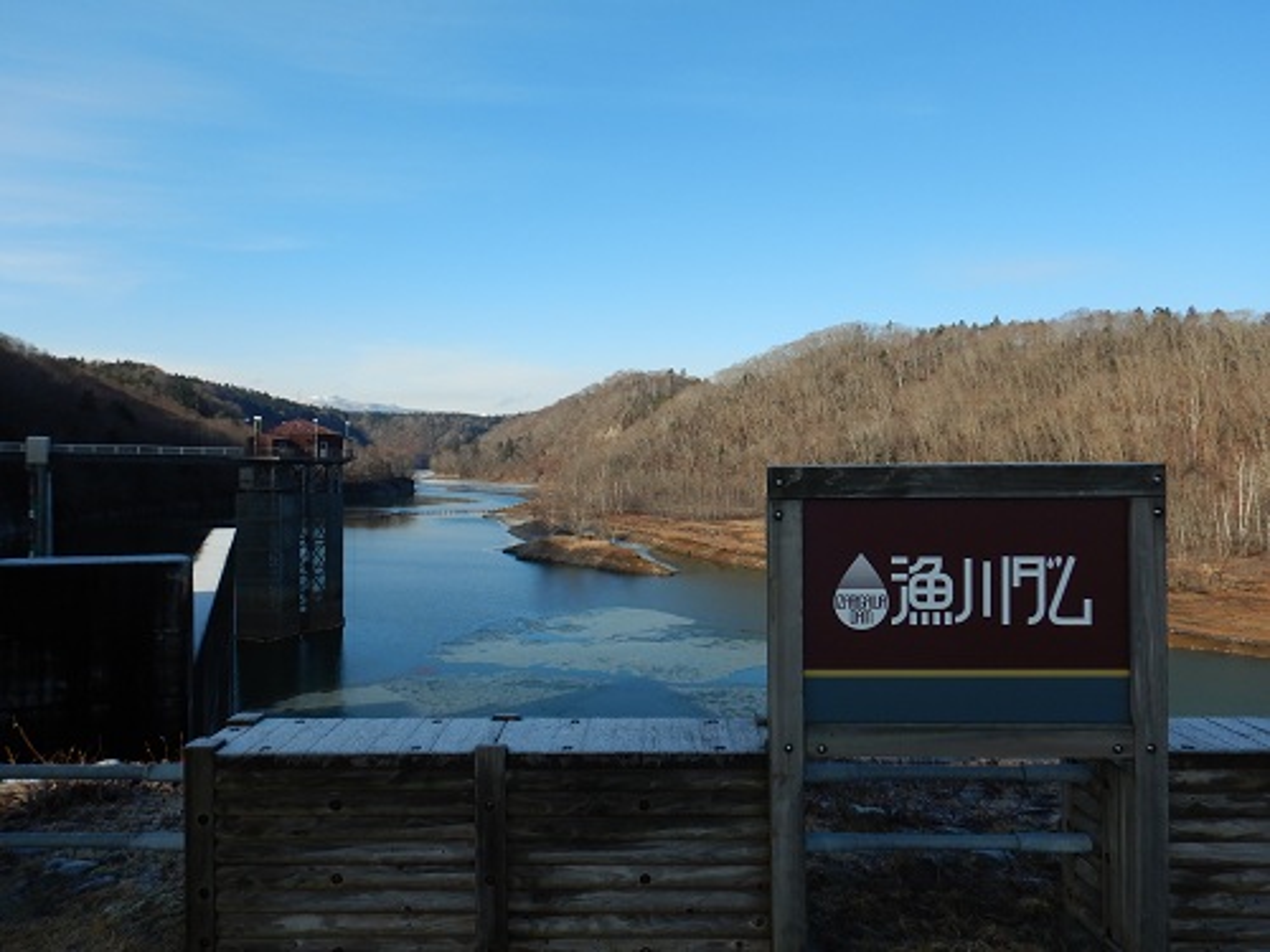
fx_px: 881
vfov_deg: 56.8
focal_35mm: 24
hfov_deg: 71.6
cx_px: 635
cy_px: 476
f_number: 4.1
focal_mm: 4.3
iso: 125
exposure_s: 1/800
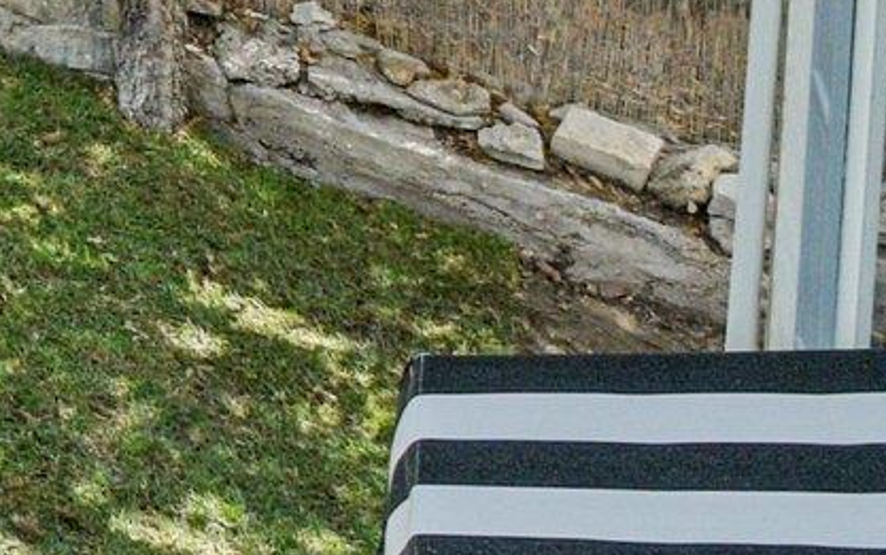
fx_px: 1812
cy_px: -401
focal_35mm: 75
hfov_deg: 17.2
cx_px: -1005
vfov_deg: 15.3
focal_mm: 10
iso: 400
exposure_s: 1/250
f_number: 8
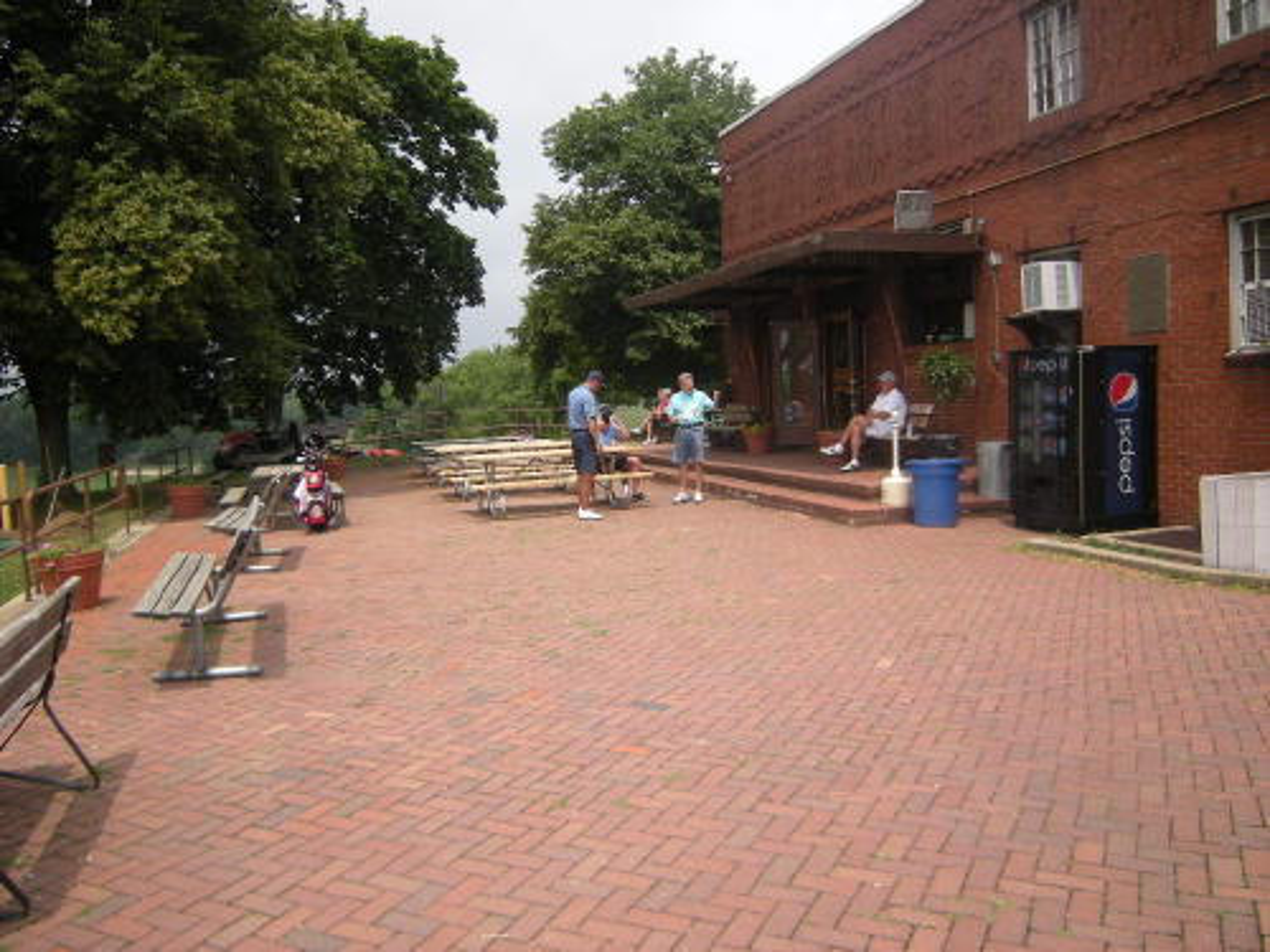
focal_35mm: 28
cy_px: 476
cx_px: 635
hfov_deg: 63.4
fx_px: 1027
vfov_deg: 49.7
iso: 64
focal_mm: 4.7
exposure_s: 1/223
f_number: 5.6
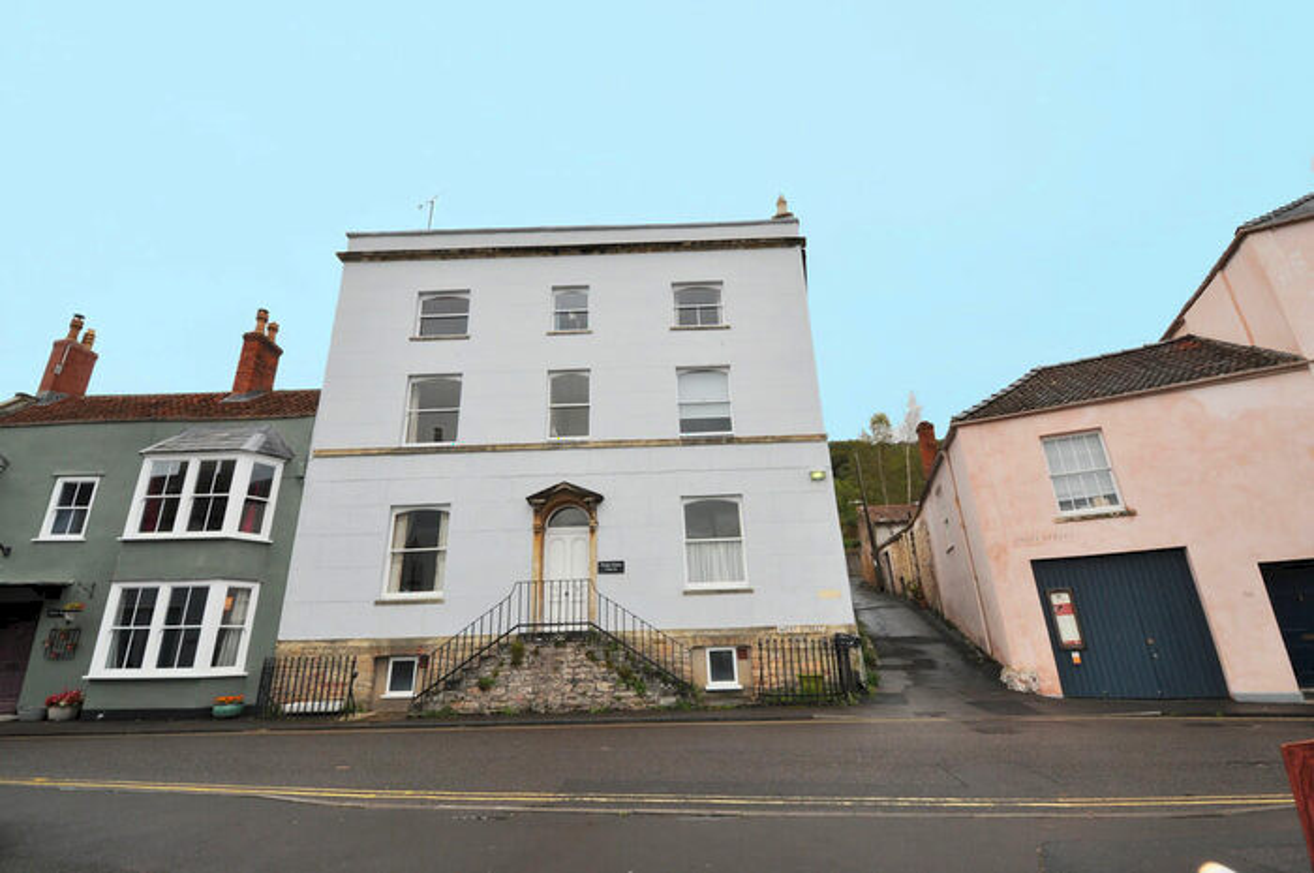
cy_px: 436
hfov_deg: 100.5
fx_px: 547
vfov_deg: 77.2
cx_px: 657
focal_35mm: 15
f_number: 9
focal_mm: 10
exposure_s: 1/200
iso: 200
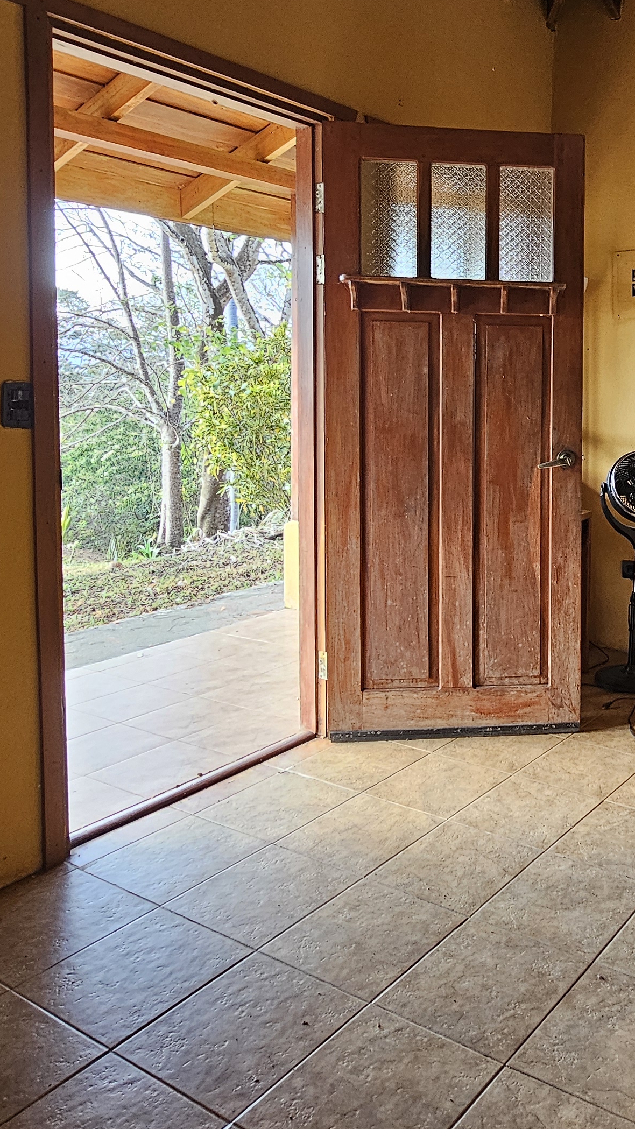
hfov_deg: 39.3
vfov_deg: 68.9
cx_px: 592
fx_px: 808
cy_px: 429
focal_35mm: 27
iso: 100
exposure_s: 1/50
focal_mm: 2.2
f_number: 2.2
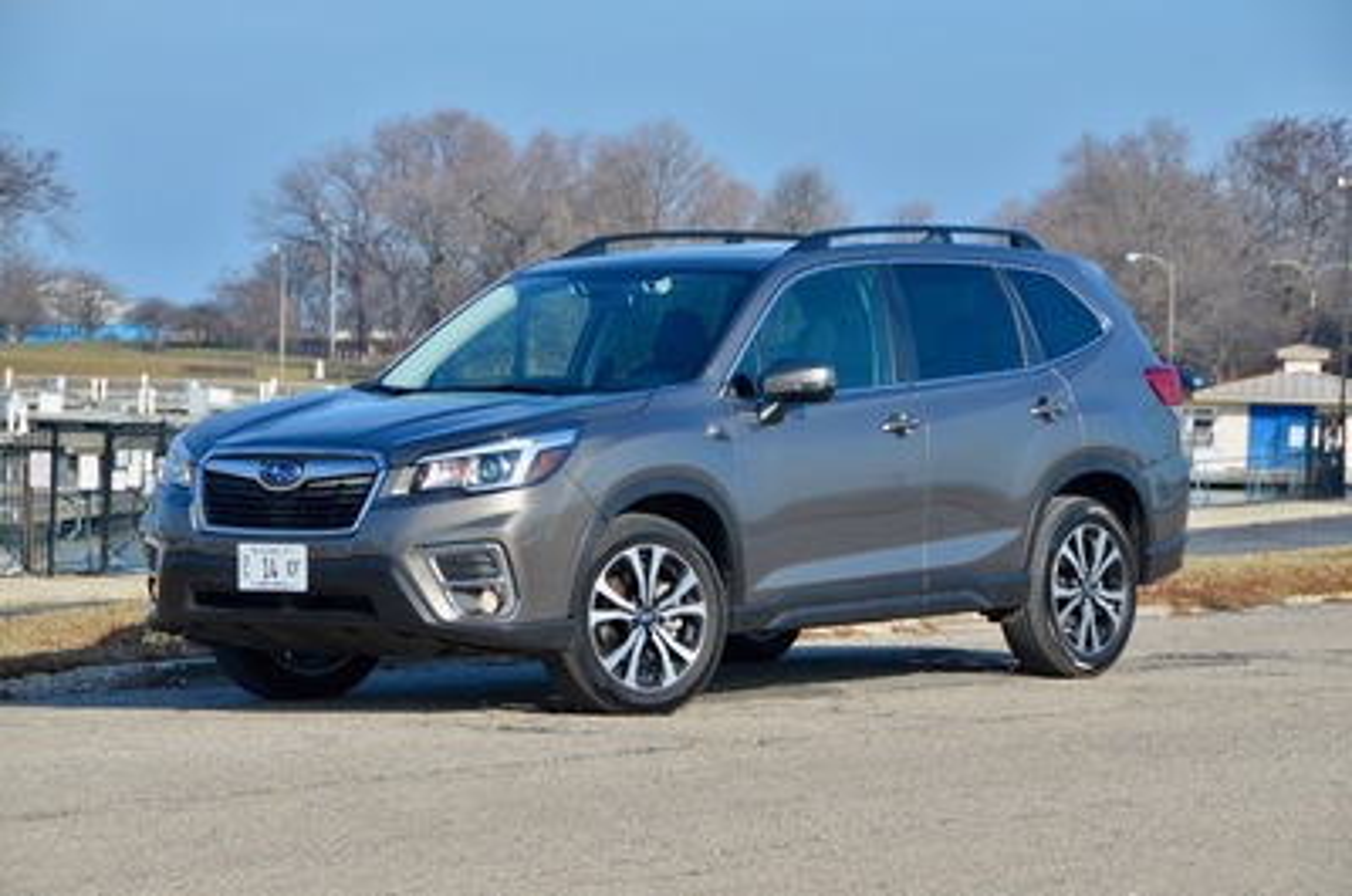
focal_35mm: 123
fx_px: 4610
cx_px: 676
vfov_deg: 11.1
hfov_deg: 16.7
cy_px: 448
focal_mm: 82
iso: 200
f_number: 7.1
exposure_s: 1/800
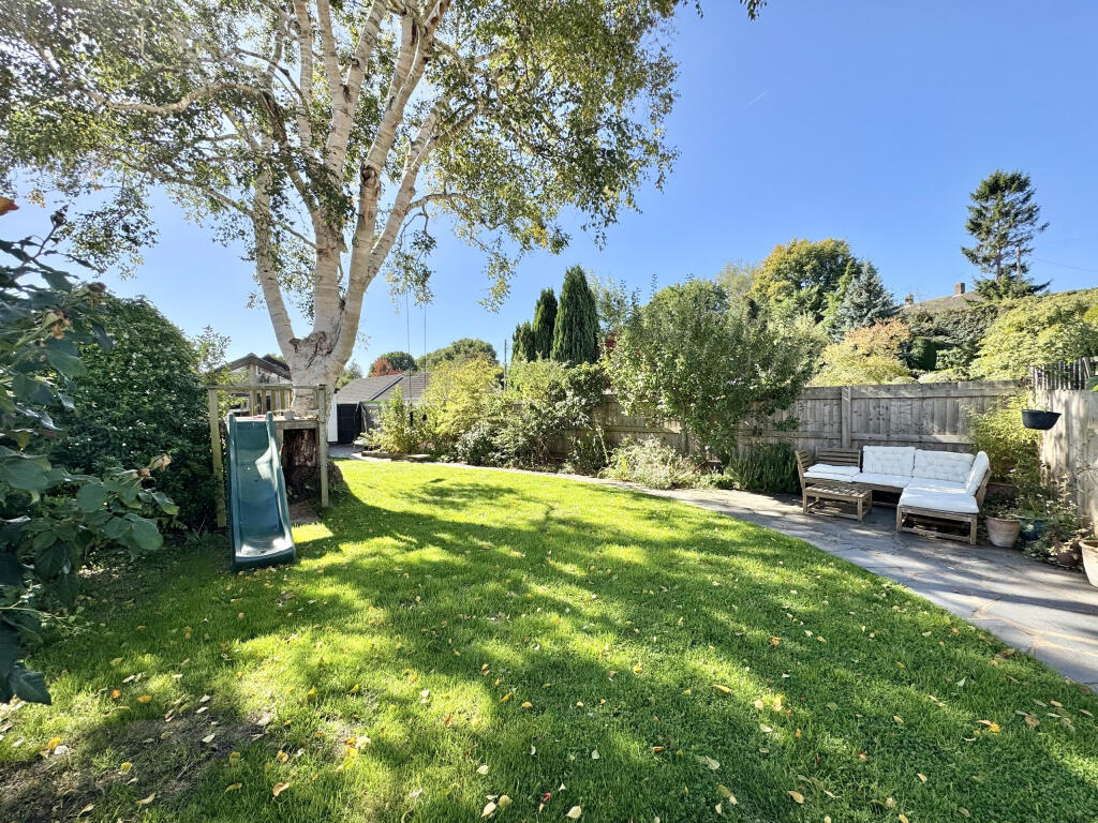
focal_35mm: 14
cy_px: 412
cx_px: 549
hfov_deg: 102.1
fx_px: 444
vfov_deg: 85.7
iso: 50
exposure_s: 1/812
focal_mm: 2.22
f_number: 2.2
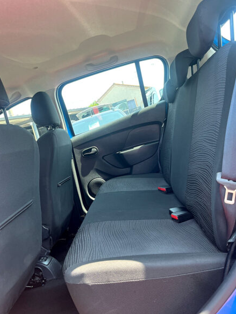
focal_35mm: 28
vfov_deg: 63.4
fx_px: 254
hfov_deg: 49.7
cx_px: 124
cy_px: 145
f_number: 1.6
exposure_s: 1/172
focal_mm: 5.1
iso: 50
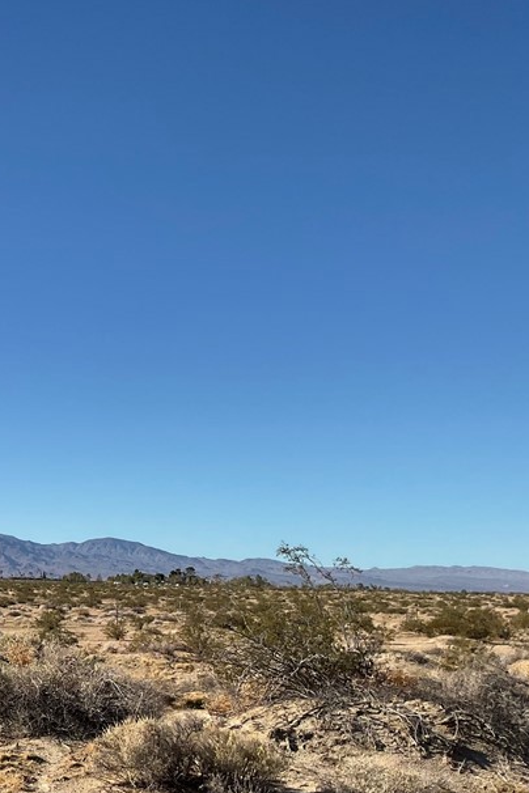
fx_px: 1124
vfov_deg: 38.7
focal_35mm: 51
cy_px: 479
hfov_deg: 23.9
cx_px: -117
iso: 16
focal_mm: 3
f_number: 1.8
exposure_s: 1/2667
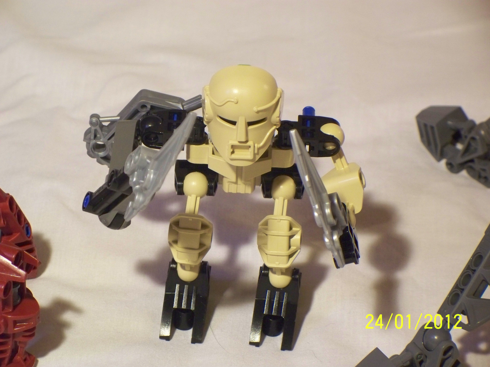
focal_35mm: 180
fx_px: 2548
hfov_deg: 11.0
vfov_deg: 8.2
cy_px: 184
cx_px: 245
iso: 400
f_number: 5.1
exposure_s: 1/6
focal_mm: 37.7
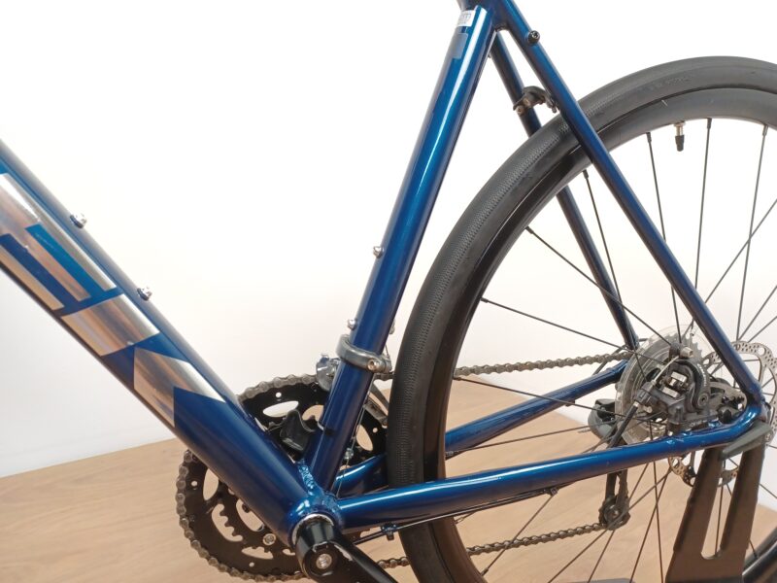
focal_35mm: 25
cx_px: 388
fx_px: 561
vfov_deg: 54.9
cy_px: 292
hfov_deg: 69.4
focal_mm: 4.6
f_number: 1.8
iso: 400
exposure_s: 1/25
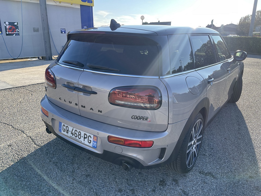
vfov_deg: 54.9
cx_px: 130
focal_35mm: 25
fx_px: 189
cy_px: 98
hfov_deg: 69.4
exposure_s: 1/962
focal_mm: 5.1
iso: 32
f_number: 1.6
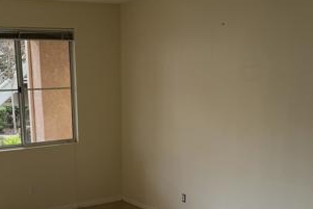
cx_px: 95
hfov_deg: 36.9
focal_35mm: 53
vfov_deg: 25.0
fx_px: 461
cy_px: 178
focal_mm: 6.76
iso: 100
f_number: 1.78
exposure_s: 1/363
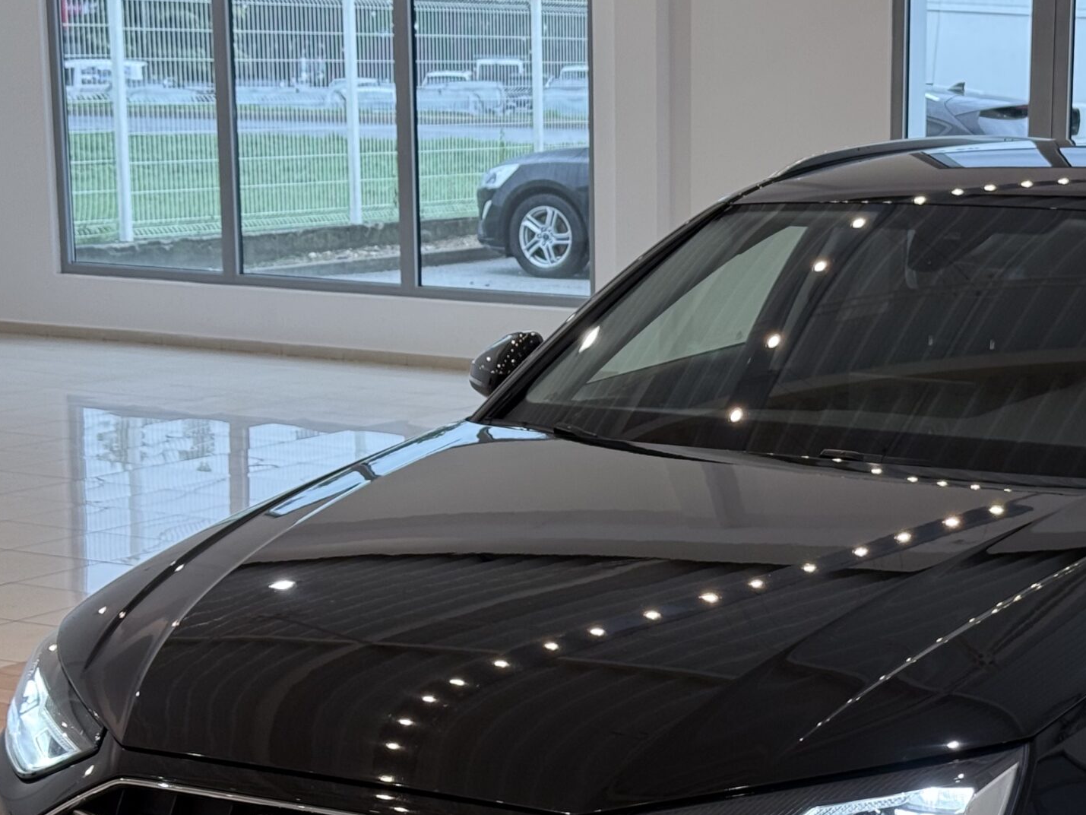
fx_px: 2698
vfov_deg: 17.1
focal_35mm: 86
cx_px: 834
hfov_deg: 22.5
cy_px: 594
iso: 80
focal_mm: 6.76
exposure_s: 1/50
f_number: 1.78
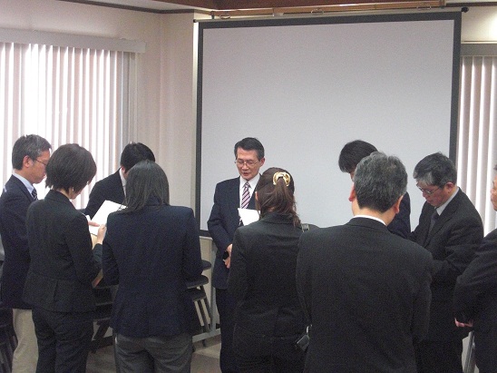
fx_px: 948
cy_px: 186
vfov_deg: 22.3
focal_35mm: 66
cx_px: 248
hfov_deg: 29.4
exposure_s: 1/80
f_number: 4.1
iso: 800
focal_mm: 11.7
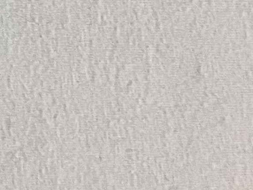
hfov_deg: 9.8
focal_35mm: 179
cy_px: -208
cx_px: -354
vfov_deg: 7.9
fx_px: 1308
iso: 250
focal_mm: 5.7
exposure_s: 1/60
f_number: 1.5
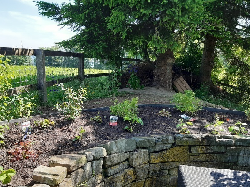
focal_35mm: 34
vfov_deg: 41.5
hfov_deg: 54.0
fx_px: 246
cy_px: 115
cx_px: 124
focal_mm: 3.92
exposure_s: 1/286
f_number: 1.7
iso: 40
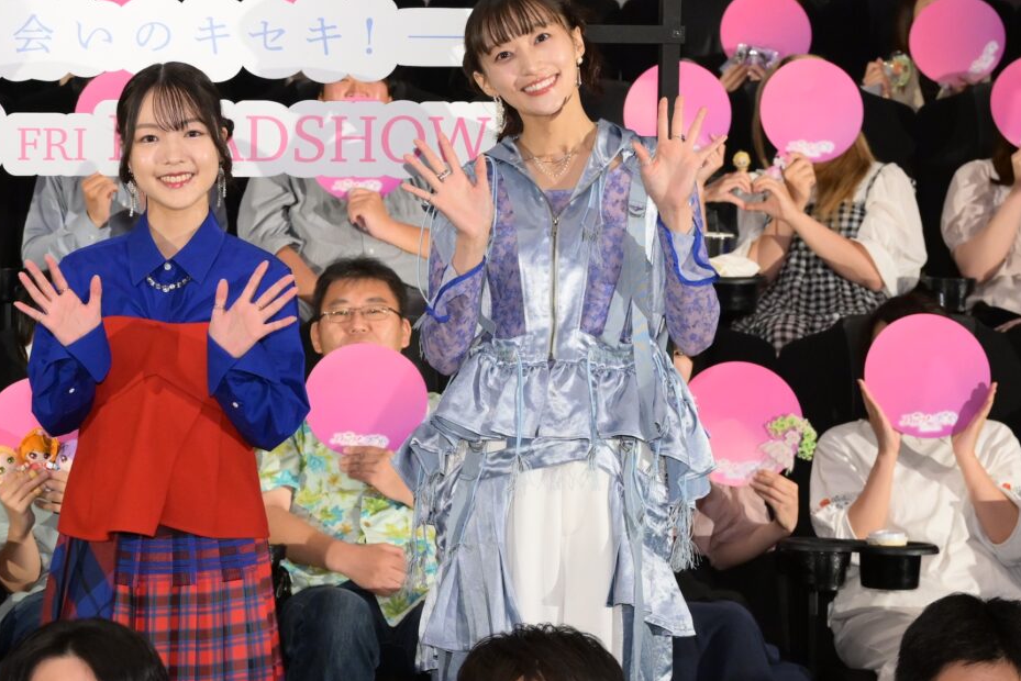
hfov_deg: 20.3
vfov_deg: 13.8
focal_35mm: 99
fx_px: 2808
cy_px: 222
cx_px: 157
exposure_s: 1/125
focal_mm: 46
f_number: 5
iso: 2500
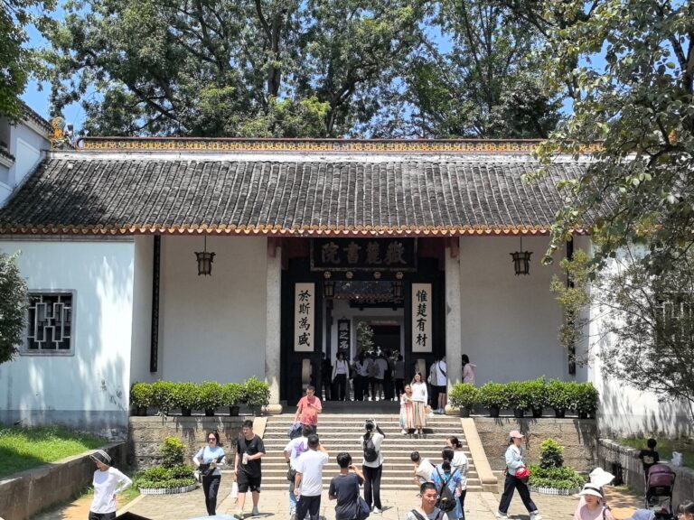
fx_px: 882
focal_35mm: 44
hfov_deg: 42.9
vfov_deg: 32.9
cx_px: 347
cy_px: 260
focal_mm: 5.75
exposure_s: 1/3311
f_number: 2
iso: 50
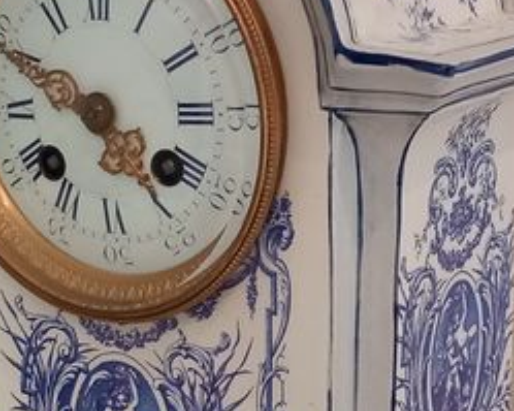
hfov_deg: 18.1
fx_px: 1612
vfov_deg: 14.5
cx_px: 188
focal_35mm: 106
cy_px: 279
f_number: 1.8
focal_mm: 4
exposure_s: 1/25
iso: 320
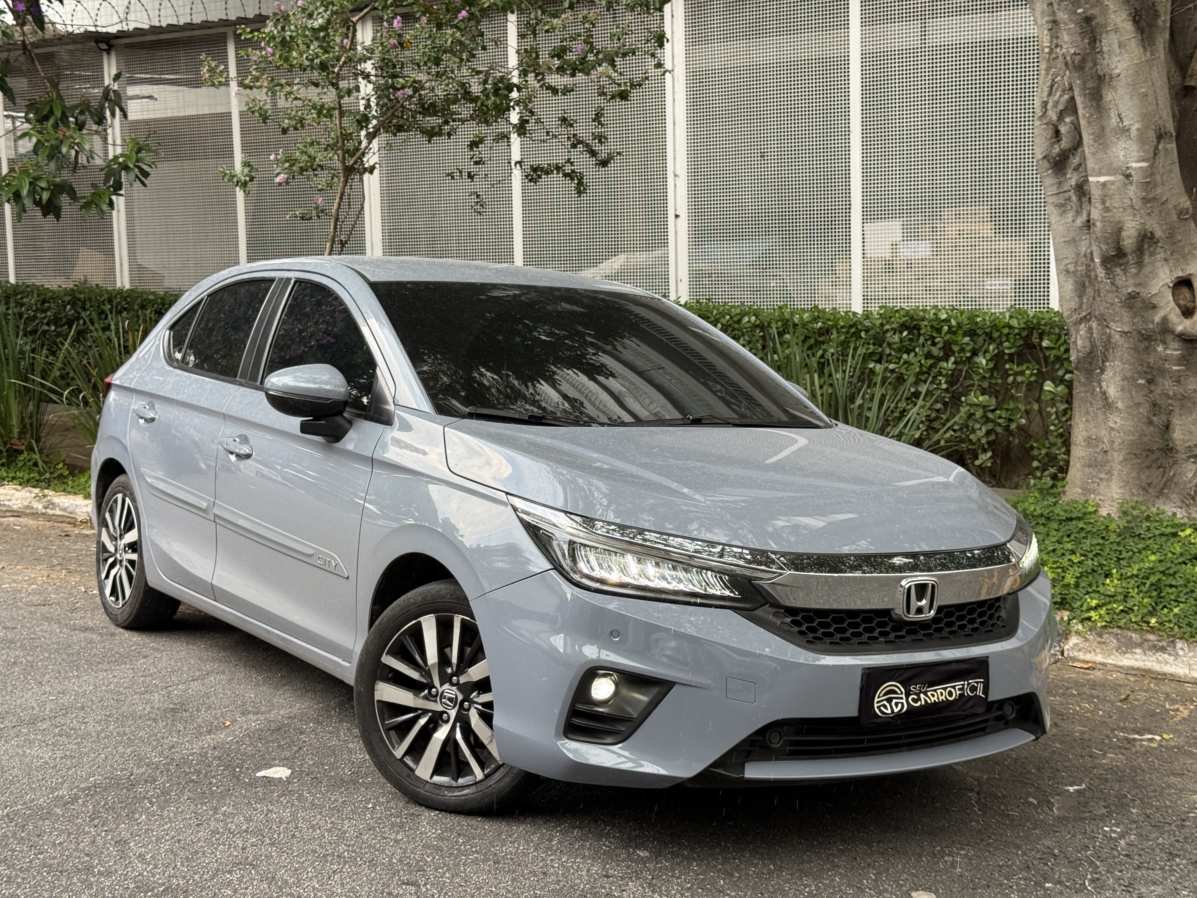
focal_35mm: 48
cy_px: 449
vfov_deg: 30.3
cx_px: 598
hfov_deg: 39.7
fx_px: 1660
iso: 64
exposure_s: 1/296
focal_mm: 6.76
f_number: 1.78
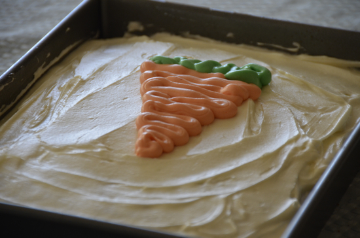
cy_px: 119
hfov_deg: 6.9
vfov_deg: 4.6
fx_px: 2993
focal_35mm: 300
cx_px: 180
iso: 800
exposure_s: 1/400
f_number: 5.6
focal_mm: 200
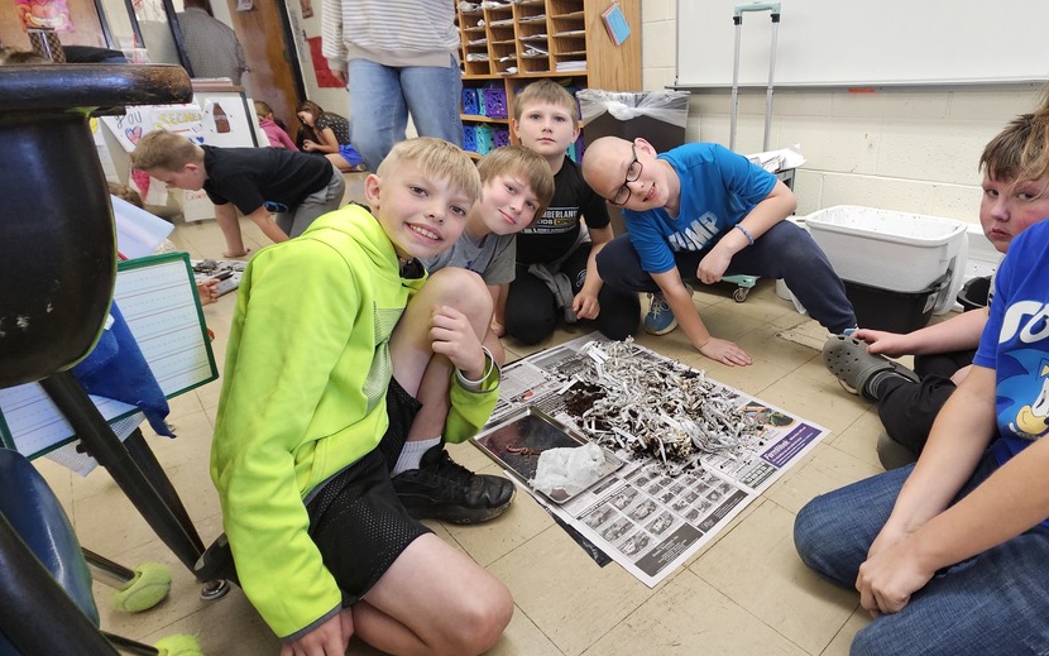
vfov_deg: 67.8
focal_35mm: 17
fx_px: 486
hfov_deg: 92.8
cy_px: 295
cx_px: 642
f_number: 2.2
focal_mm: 2.2
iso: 320
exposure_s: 1/60
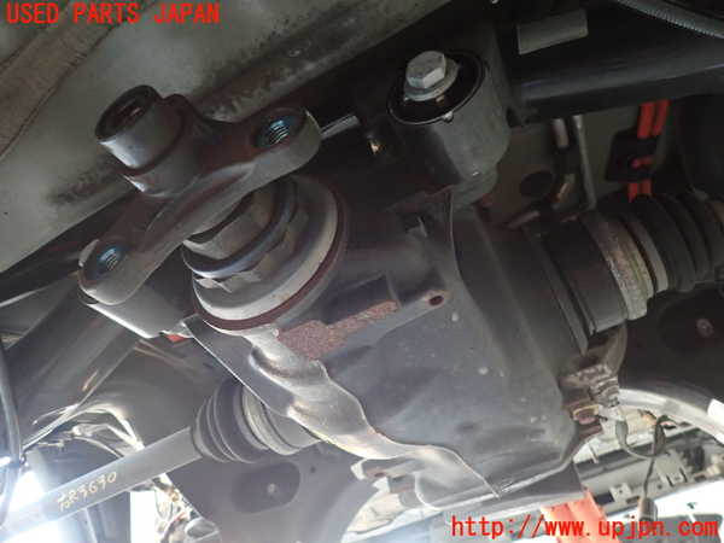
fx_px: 523
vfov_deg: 54.9
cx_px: 362
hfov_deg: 69.4
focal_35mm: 25
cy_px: 272
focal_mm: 4.5
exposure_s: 1/30
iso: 500
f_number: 2
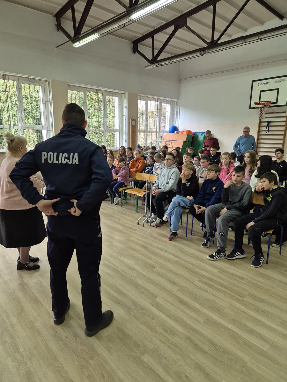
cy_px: 191
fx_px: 254
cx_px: 144
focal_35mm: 23
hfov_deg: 58.9
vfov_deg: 73.9
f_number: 1.8
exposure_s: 1/100
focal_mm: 5.4
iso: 160
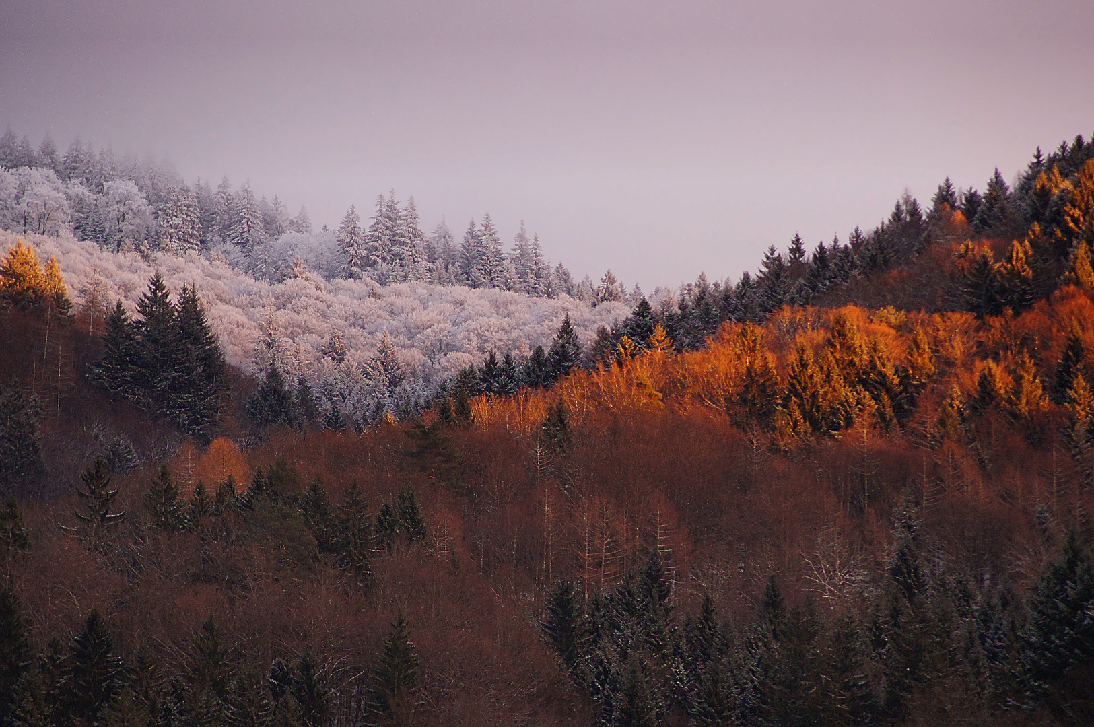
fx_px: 9107
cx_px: 547
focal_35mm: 300
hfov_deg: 6.9
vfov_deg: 4.6
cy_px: 364
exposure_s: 1/160
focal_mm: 200
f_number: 5.6
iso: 640
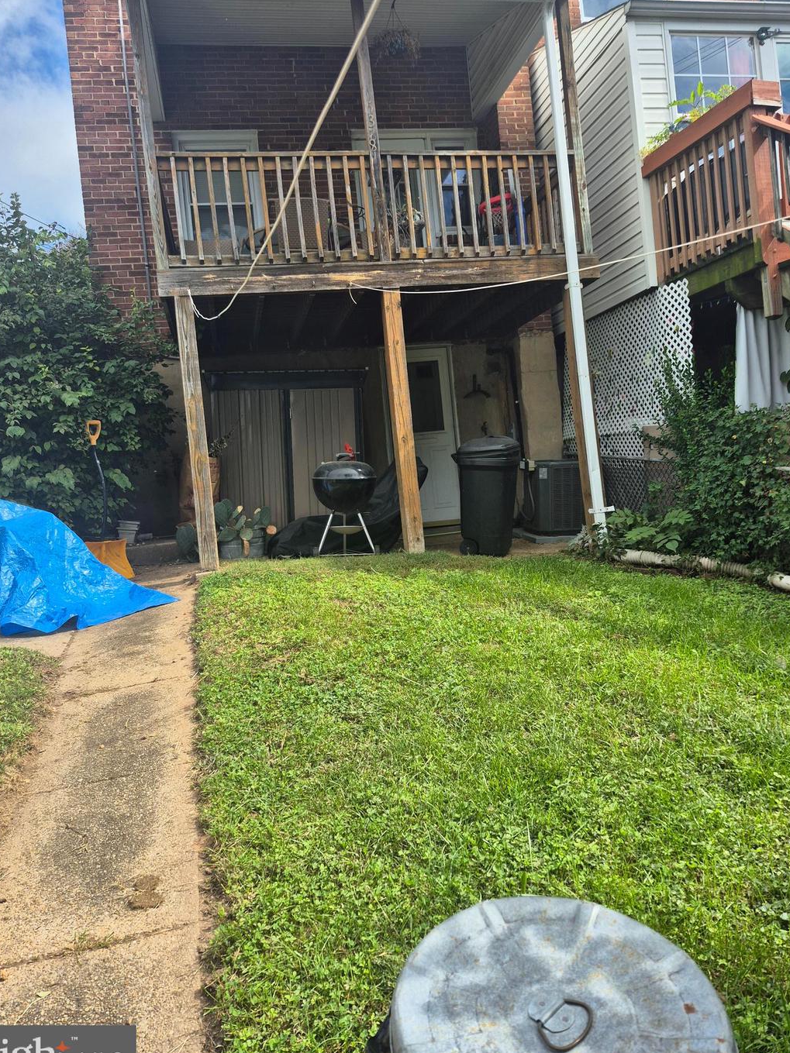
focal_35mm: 26
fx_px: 791
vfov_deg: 67.2
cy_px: 494
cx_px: 389
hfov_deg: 53.1
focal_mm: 5.4
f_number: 1.8
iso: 25
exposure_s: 1/1100
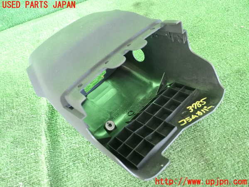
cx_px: 124
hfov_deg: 56.8
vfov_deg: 44.2
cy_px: 94
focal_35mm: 32
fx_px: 230
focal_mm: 5.79
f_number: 2.4
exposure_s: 1/125
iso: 1600
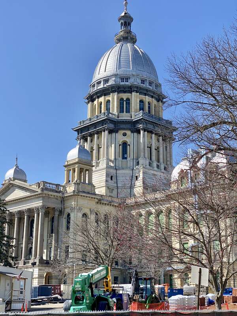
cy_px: 158
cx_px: 118
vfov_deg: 36.8
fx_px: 475
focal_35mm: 52
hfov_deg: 28.0
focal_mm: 6
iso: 20
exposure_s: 1/1546
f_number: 2
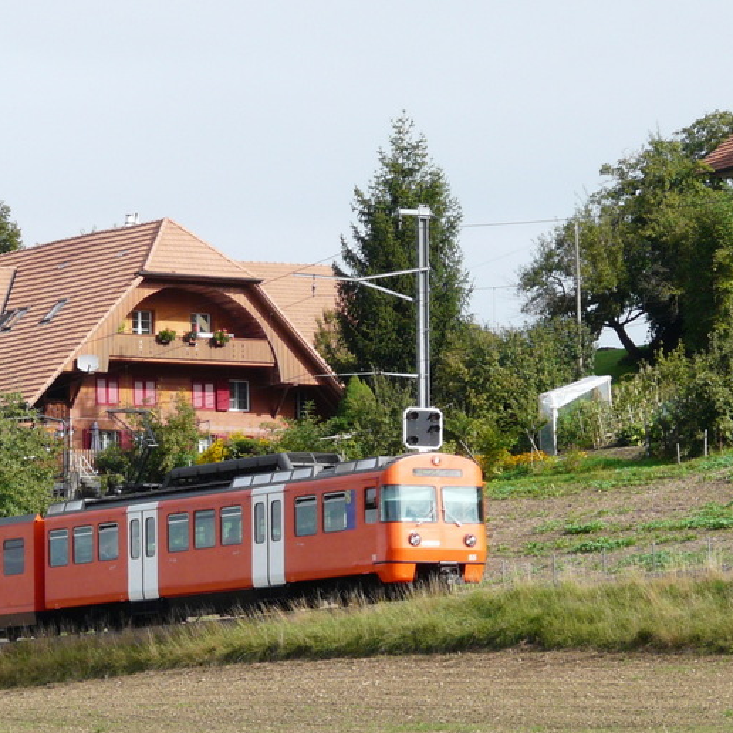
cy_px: 487
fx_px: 6732
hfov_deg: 6.2
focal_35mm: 281
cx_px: 47
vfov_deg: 6.2
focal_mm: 27
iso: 100
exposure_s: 1/320
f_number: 5.6
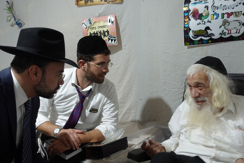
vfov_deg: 38.9
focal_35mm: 34
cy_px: 82
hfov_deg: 55.8
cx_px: 122
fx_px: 230
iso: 500
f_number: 2.8
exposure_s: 1/40
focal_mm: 13.24
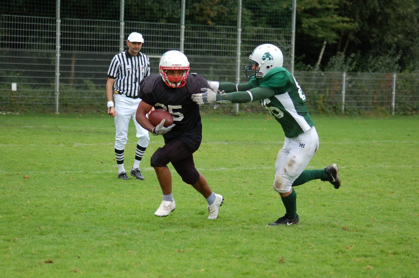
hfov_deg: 12.5
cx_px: 210
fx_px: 1917
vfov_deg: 8.3
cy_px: 139
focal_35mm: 165
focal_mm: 110
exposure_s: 1/800
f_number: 4.2
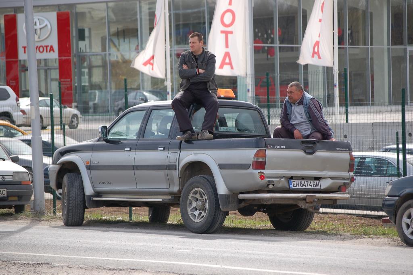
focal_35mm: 158
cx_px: 206
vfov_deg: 8.7
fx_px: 1805
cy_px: 138
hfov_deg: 13.1
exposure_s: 1/1000
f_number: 4.8
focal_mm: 105
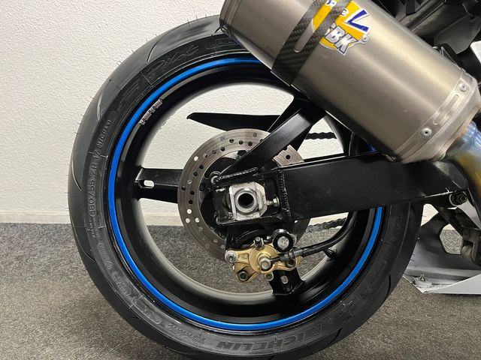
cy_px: 180
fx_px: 361
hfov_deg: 67.3
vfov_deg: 53.1
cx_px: 240
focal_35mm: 26
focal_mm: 5.1
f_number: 1.6
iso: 320
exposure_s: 1/50
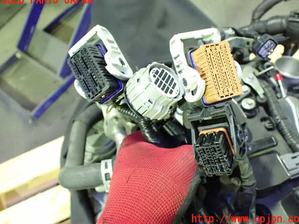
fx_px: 268
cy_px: 110
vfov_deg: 45.4
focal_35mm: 31
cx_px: 153
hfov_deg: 58.4
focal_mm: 5.4
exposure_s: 1/30
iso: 1600
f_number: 2.3
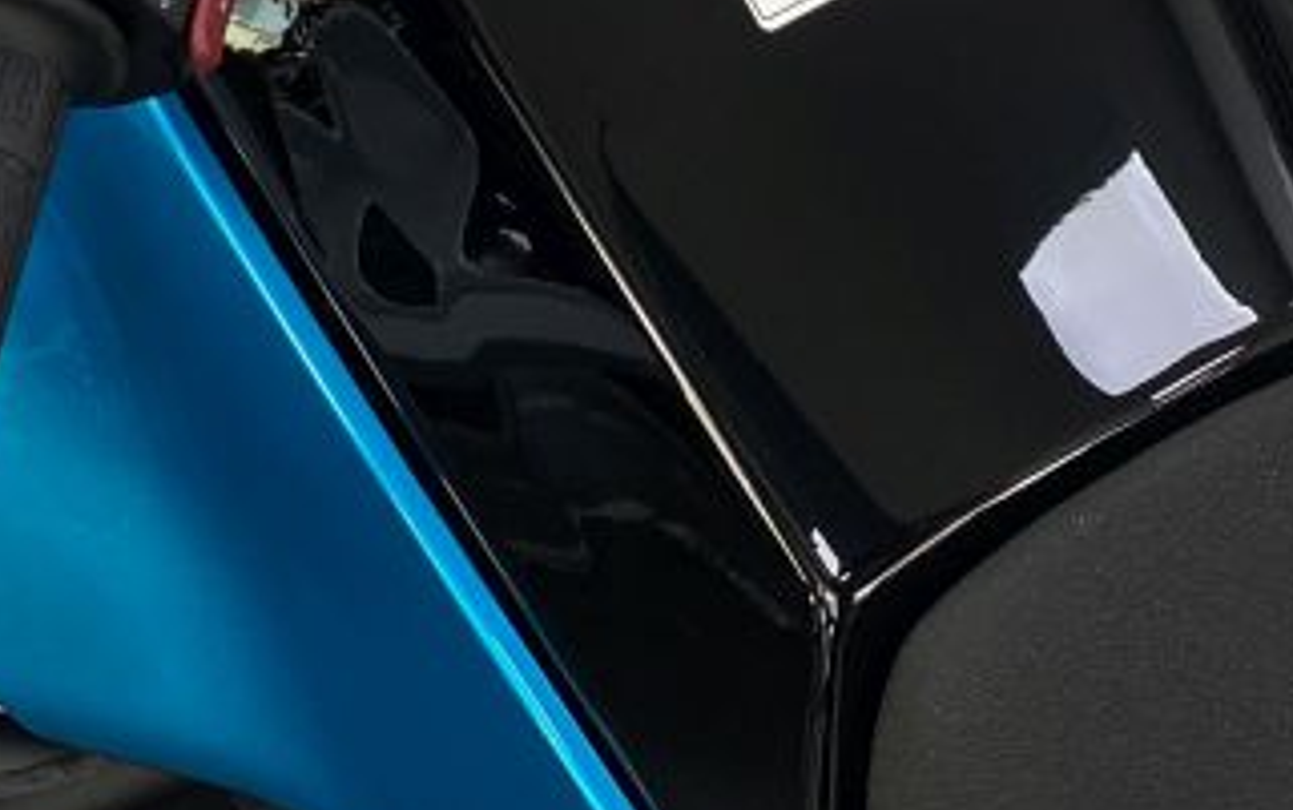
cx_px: 427
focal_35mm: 91
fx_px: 3208
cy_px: -631
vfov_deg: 13.1
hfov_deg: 22.7
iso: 64
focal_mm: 4.25
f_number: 1.8
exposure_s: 1/100
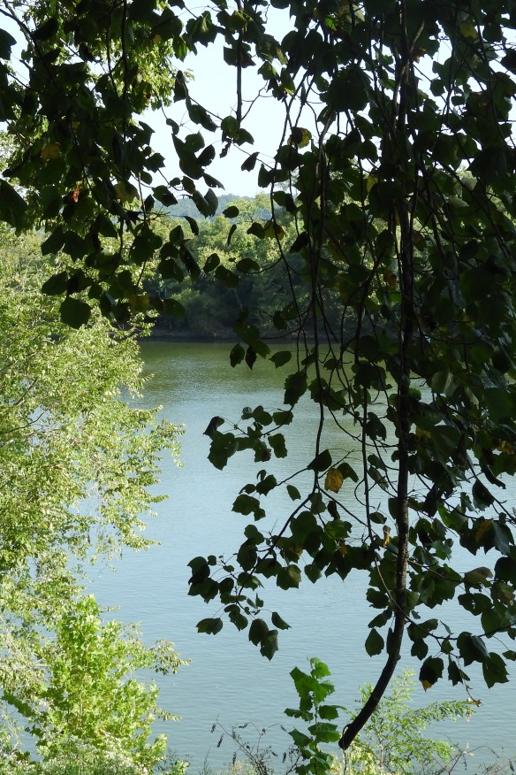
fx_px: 2021
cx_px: 207
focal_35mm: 94
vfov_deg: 21.7
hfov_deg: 14.5
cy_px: 367
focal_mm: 9.9
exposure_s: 1/320
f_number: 4
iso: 100
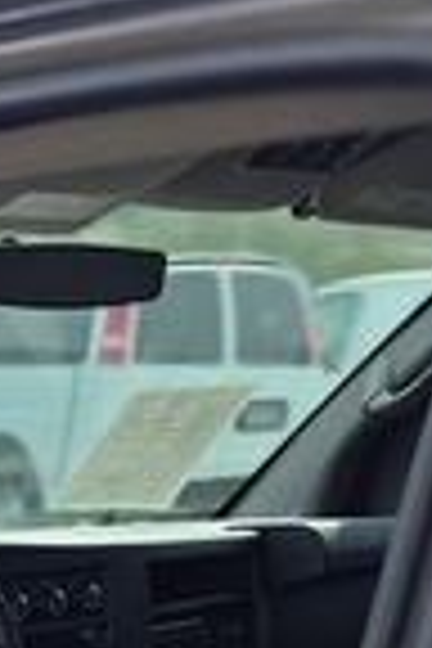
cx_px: -432
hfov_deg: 11.6
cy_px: 976
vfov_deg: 17.3
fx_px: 1908
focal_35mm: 106
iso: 80
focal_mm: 6.3
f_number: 1.7
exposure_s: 1/2180
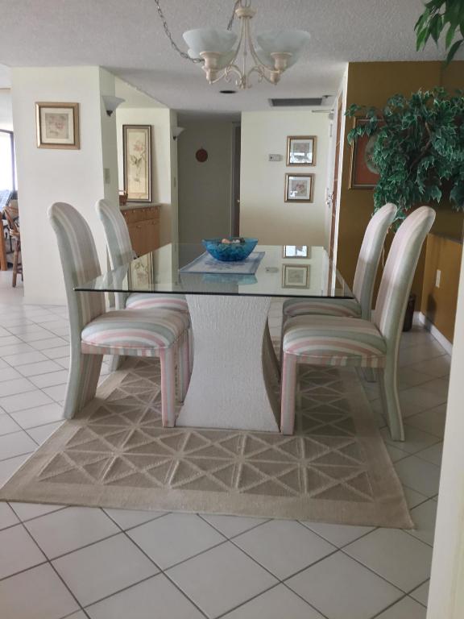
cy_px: 310
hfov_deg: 45.4
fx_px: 554
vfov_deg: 58.4
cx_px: 232
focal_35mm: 31
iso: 50
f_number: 2.4
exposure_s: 1/30
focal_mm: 3.3
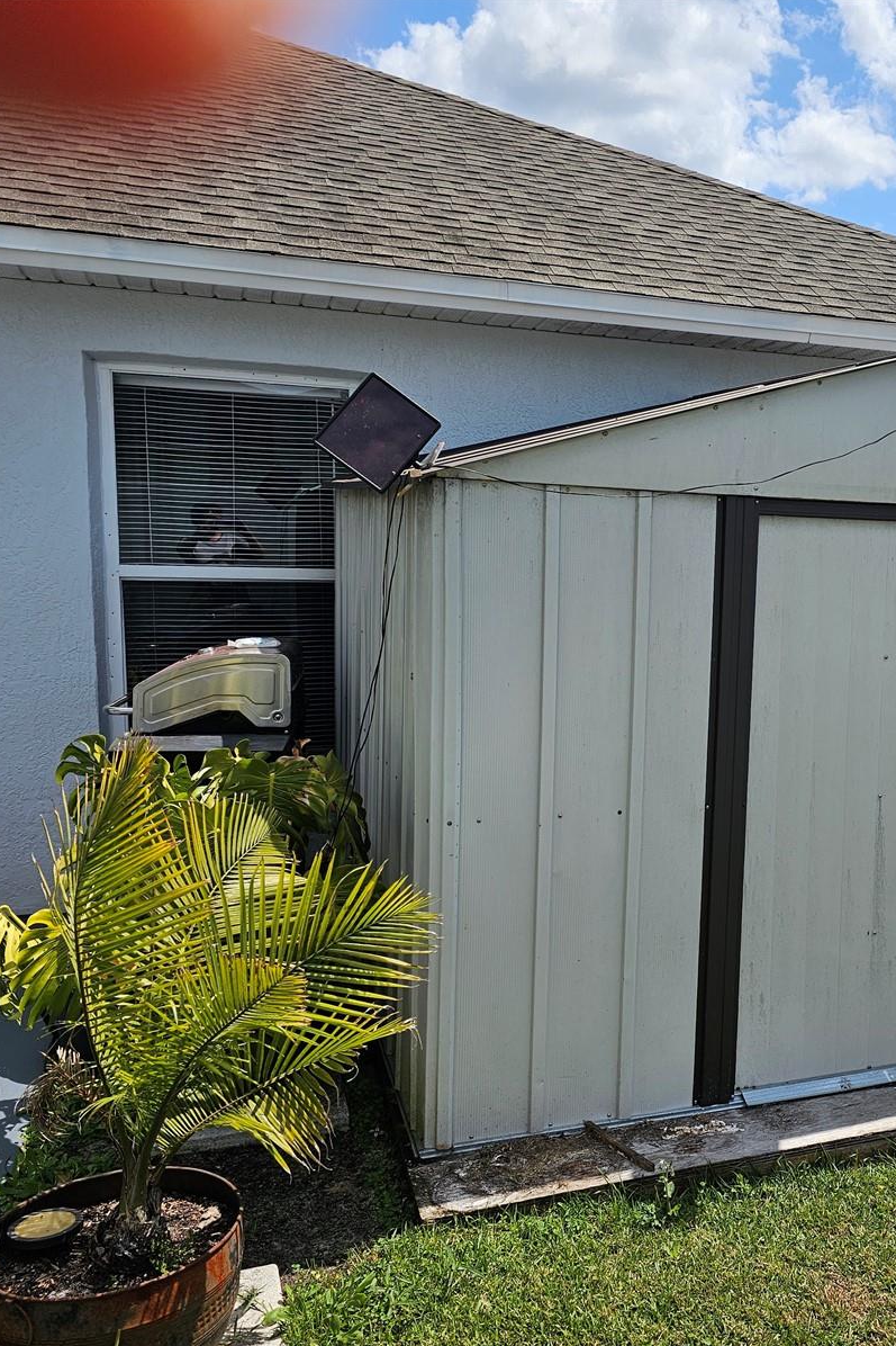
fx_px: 1195
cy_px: 672
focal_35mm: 32
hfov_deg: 38.7
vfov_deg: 58.7
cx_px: 779
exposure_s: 1/900
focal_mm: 6.3
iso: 10
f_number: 1.7
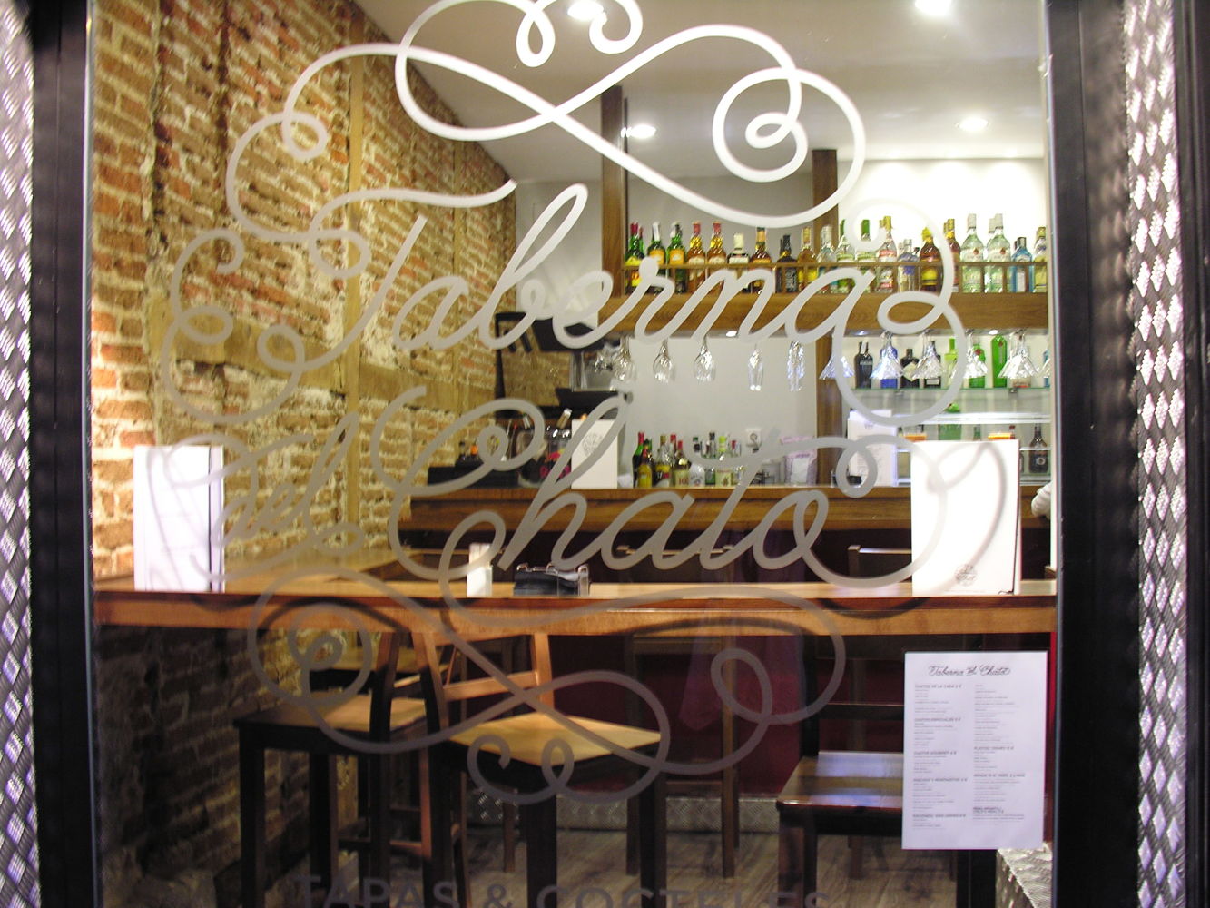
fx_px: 1224
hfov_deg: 52.6
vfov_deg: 40.7
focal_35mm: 35
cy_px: 454
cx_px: 605
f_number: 2.8
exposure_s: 1/4.1
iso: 90
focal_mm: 8.9
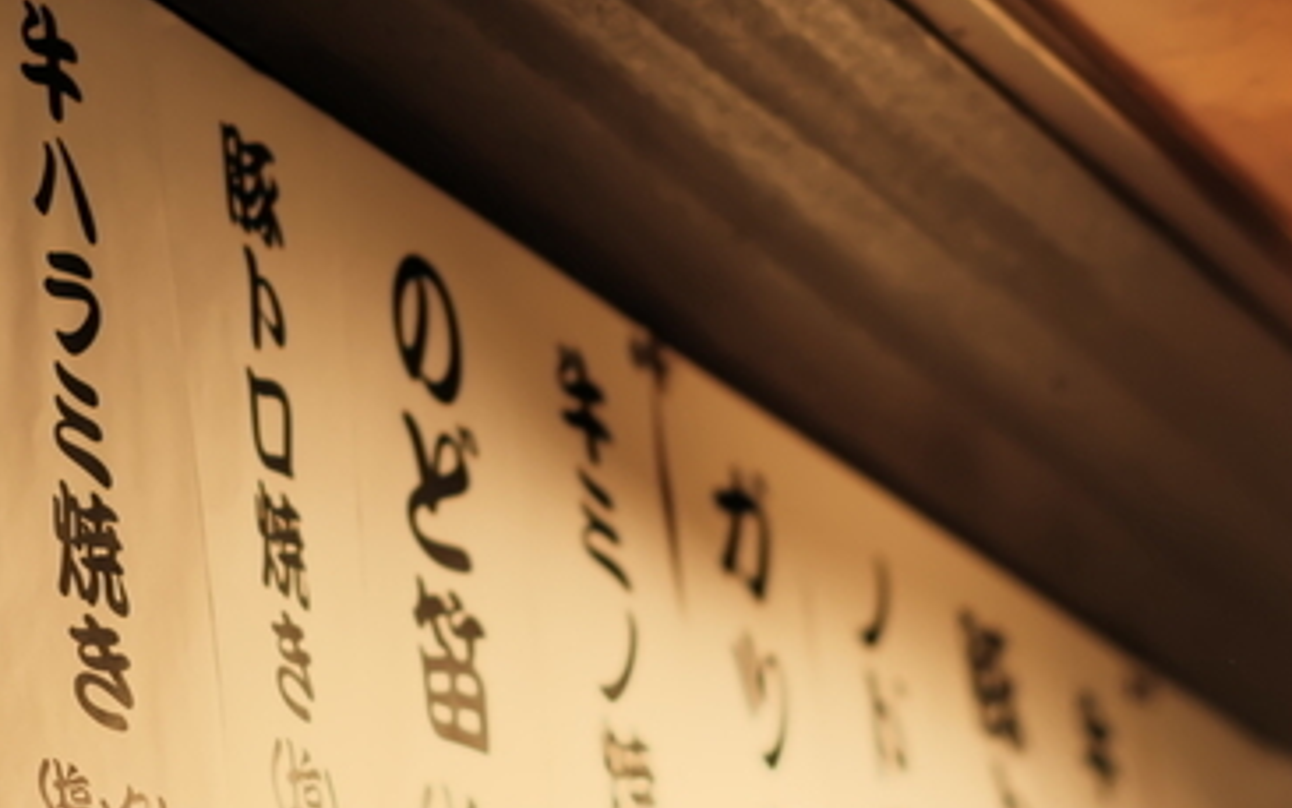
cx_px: 717
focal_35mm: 177
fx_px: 6234
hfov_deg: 11.8
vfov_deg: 7.4
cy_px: 370
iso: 640
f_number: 1.8
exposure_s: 1/180
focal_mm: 35
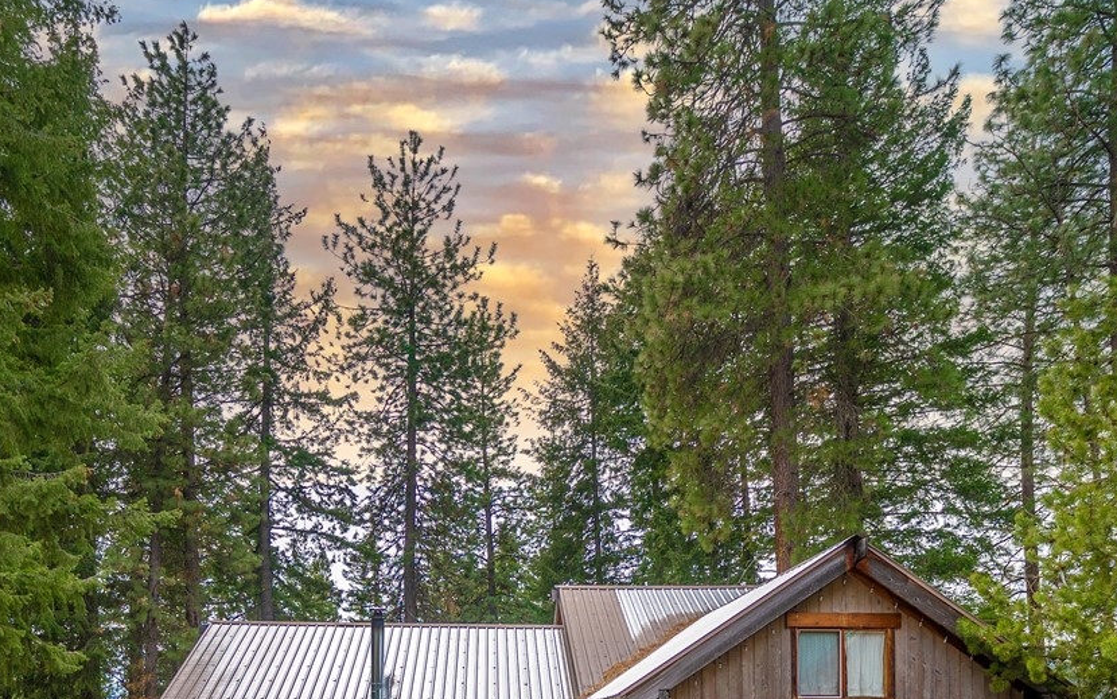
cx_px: 513
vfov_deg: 42.1
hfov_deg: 72.4
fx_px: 761
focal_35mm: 25
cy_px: 712
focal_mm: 12
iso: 125
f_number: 4
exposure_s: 1/350
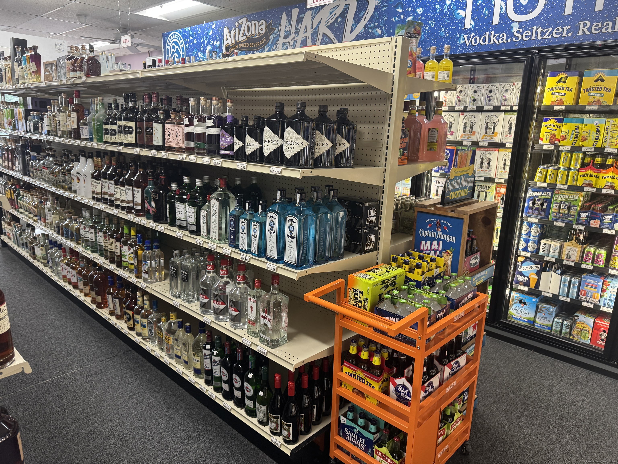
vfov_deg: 56.8
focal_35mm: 24
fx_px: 428
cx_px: 309
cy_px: 232
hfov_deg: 71.6
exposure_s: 1/60
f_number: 1.78
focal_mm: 6.76
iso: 200
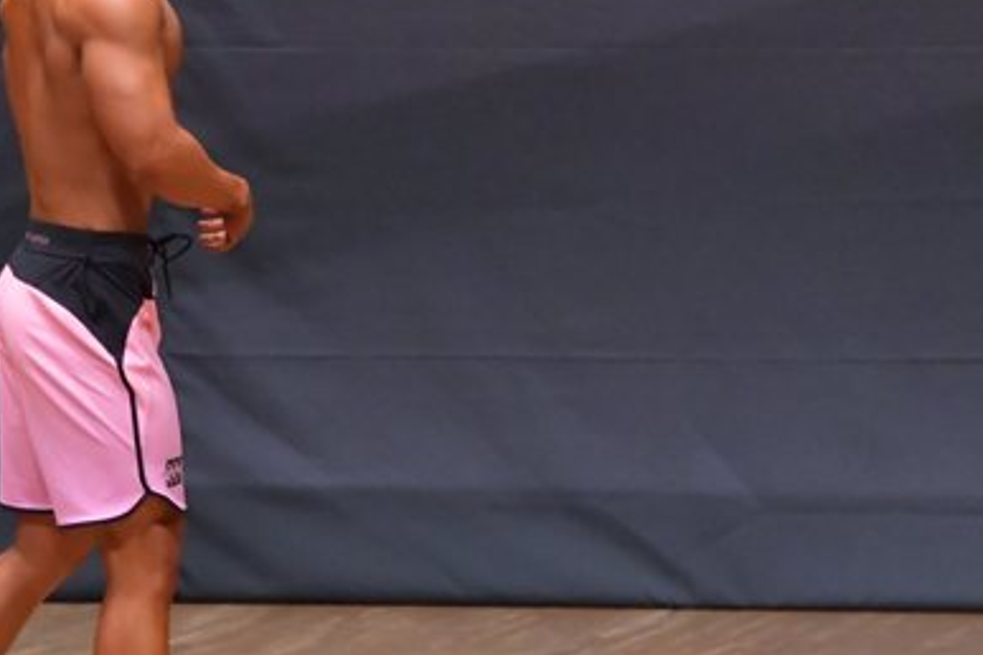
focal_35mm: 540
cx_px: 34
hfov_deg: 3.8
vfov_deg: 2.5
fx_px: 14744
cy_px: 297
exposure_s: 1/400
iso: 6400
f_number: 5.6
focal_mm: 180
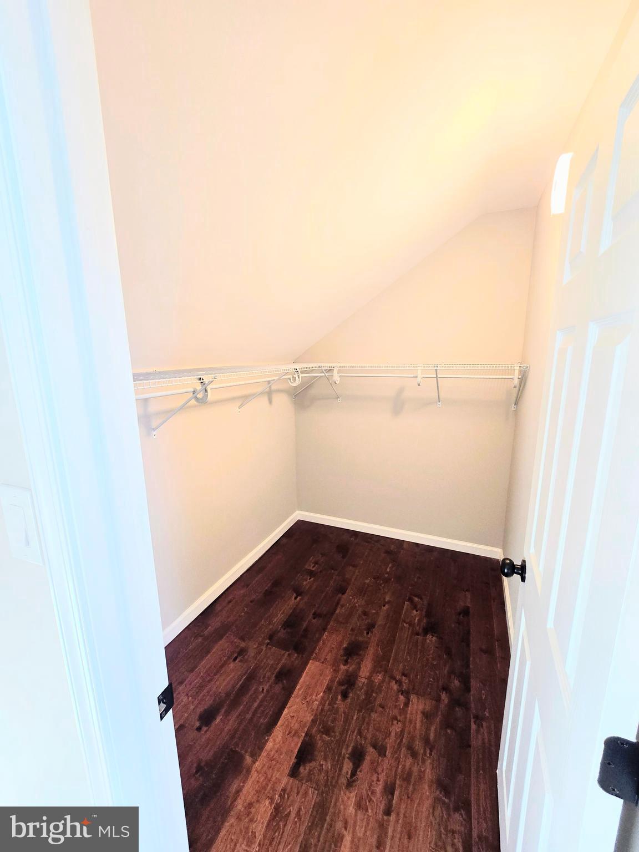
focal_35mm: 13
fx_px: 320
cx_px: 320
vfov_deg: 106.2
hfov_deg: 89.9
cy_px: 426
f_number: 2.2
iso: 80
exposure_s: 1/60
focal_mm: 2.2
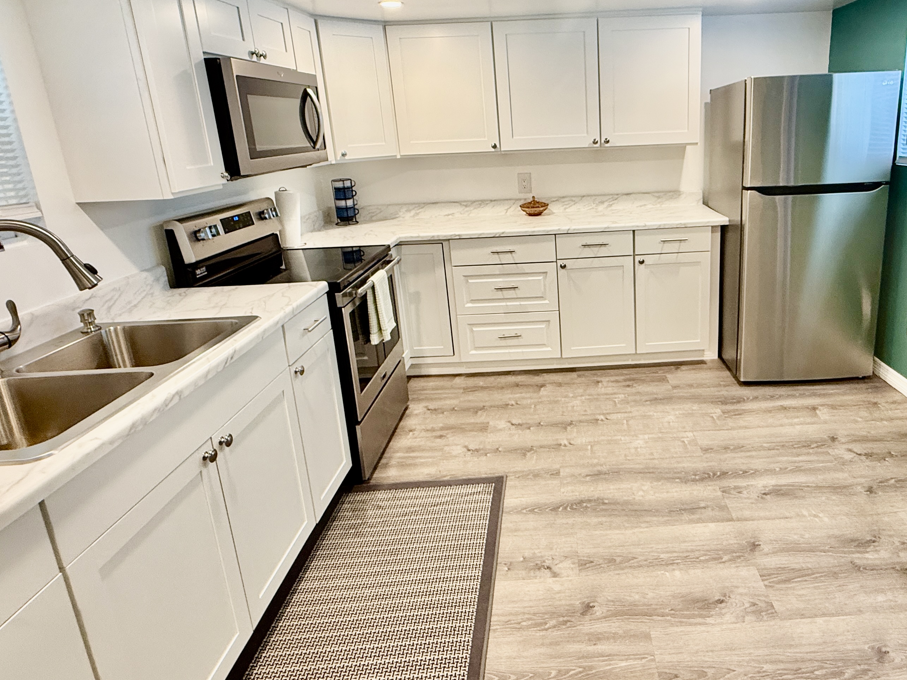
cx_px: 571
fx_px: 576
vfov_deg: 60.6
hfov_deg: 75.0
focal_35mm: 22
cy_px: 274
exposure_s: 1/60
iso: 200
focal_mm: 2.22
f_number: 2.2
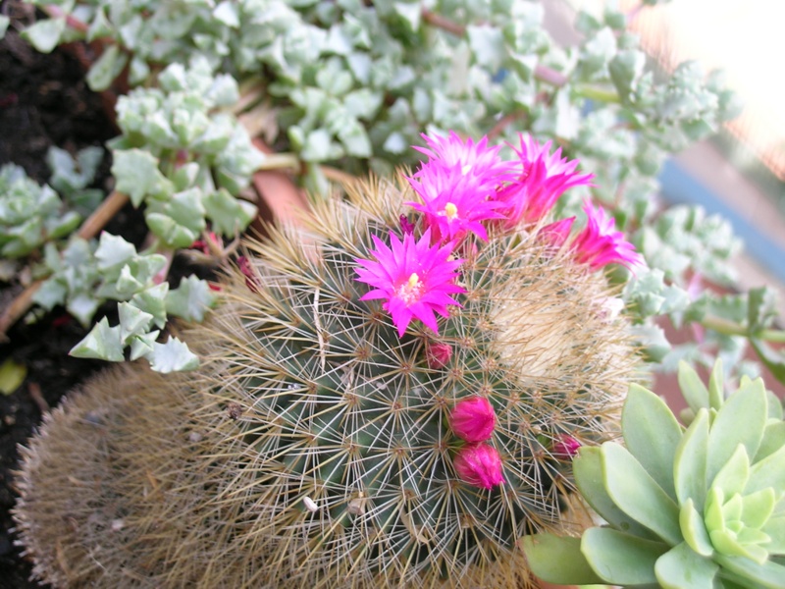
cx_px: 392
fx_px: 1134
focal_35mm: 50
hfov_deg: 38.2
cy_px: 294
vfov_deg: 29.1
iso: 50
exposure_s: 1/89.4
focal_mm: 10.3
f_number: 3.4
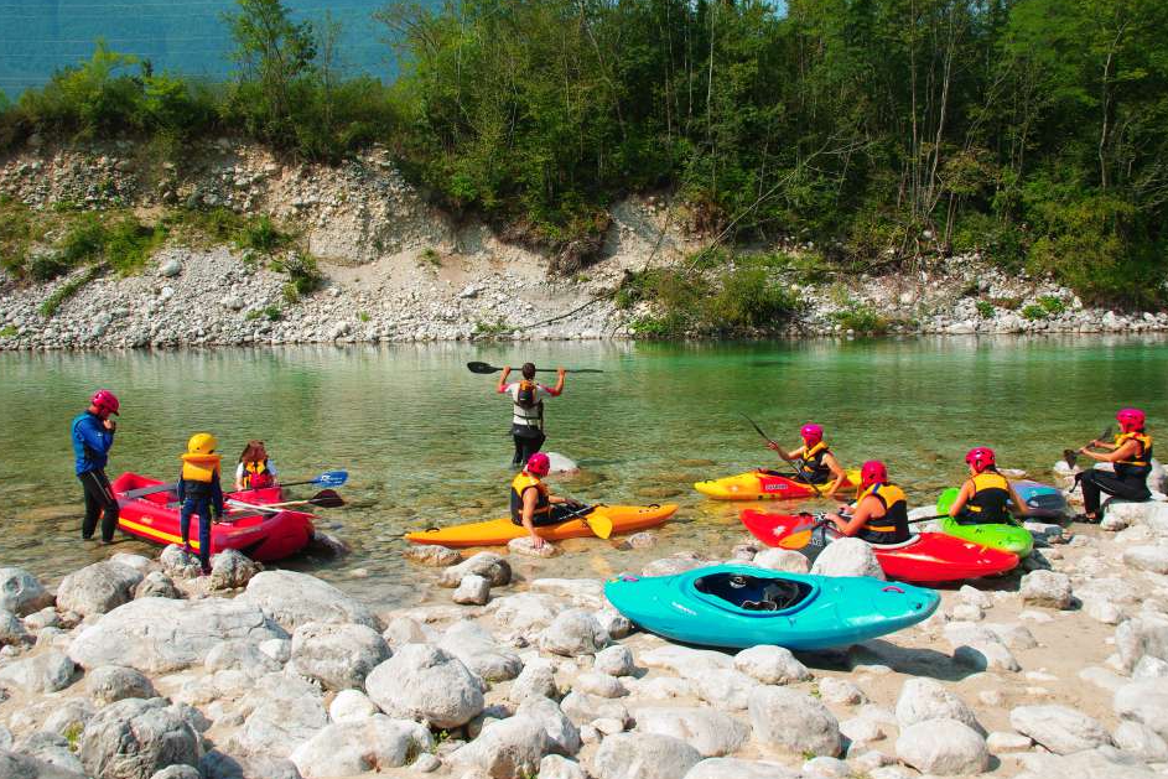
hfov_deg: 51.9
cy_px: 385
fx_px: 1201
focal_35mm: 37
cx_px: 585
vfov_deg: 36.0
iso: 160
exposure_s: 1/400
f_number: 8
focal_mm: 24
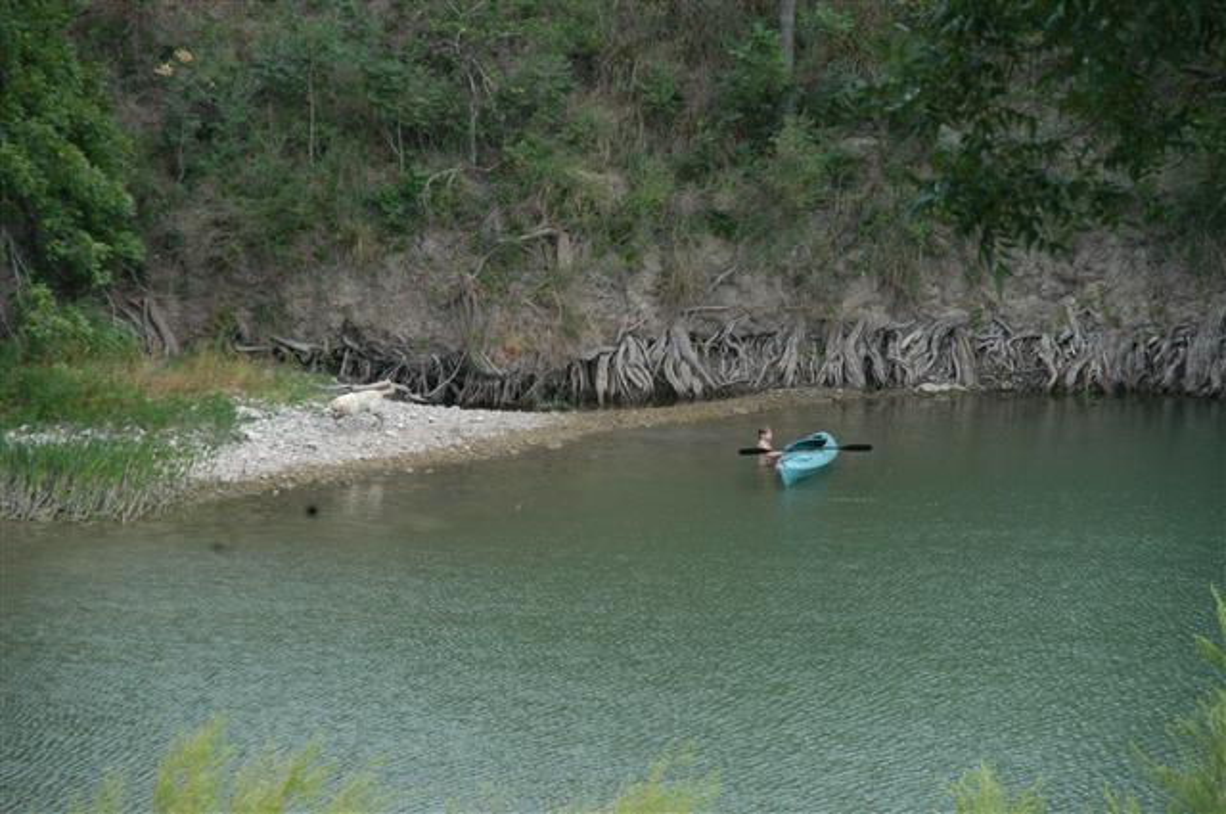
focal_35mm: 188
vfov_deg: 7.3
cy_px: 407
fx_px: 6377
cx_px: 613
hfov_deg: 11.0
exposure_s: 1/640
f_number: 7.1
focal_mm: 125
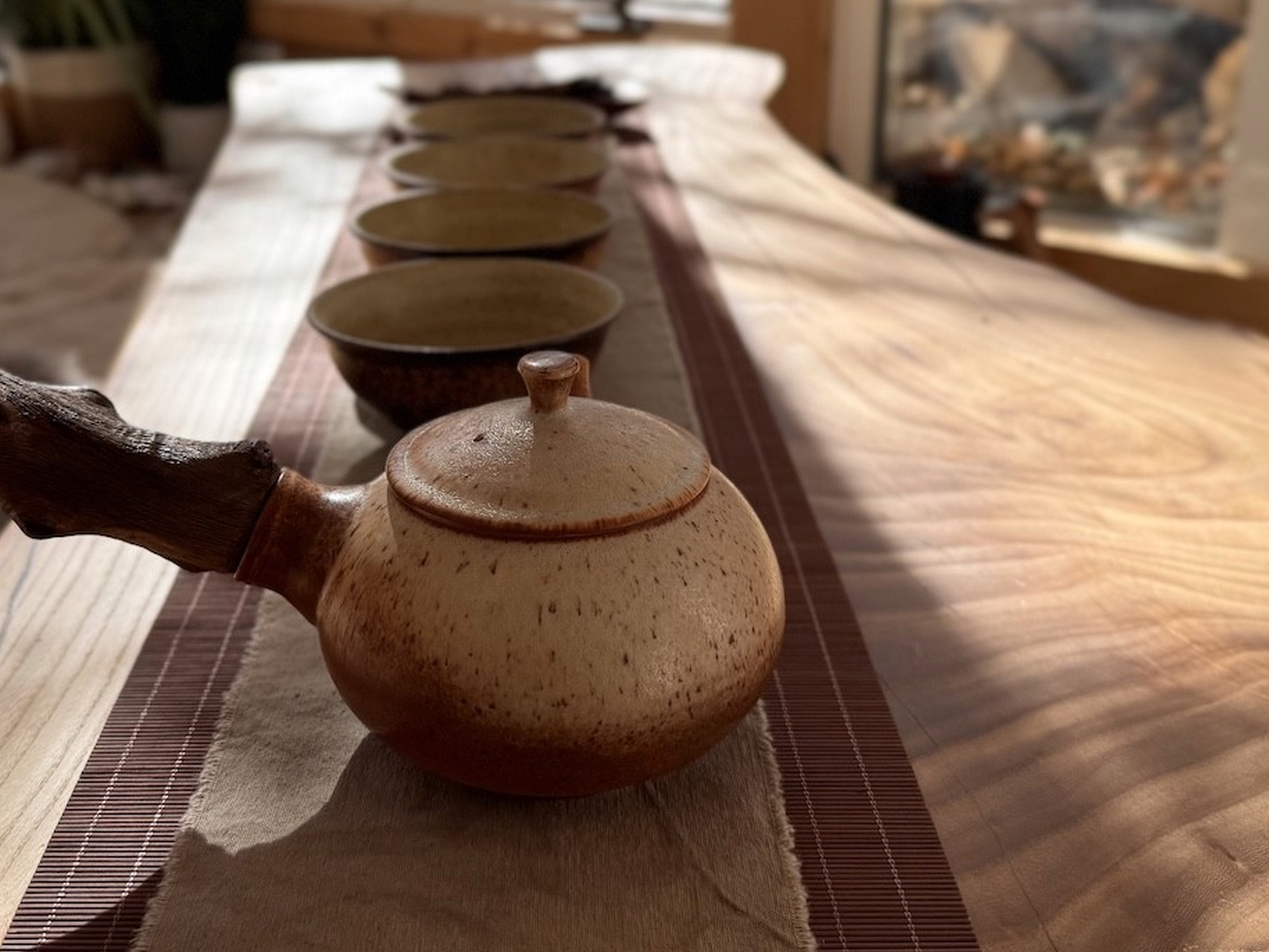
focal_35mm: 42
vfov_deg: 33.8
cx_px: 537
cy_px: 266
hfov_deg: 44.6
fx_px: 1540
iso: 80
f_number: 1.78
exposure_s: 1/1395
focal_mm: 6.76
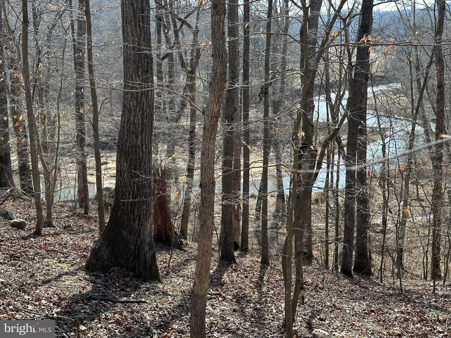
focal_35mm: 48
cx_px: 226
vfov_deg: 30.3
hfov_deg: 39.7
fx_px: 625
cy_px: 169
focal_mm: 6.86
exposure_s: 1/980
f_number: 1.78
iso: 64
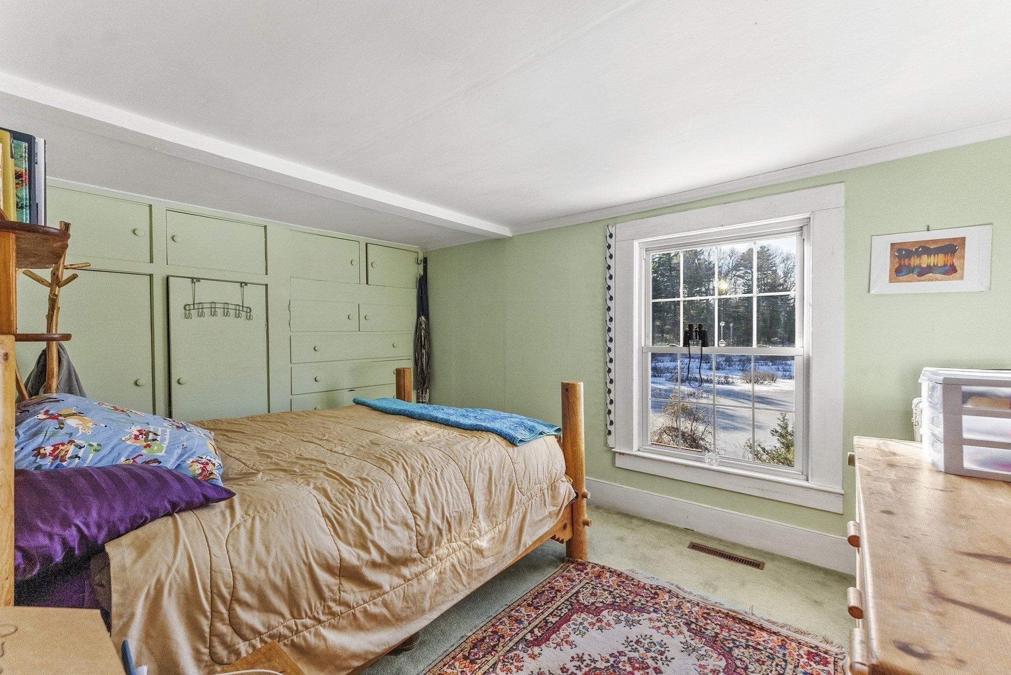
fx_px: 393
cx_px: 506
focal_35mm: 14
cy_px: 338
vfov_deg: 81.3
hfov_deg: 104.2
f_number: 5.6
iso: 640
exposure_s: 1/160
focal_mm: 14
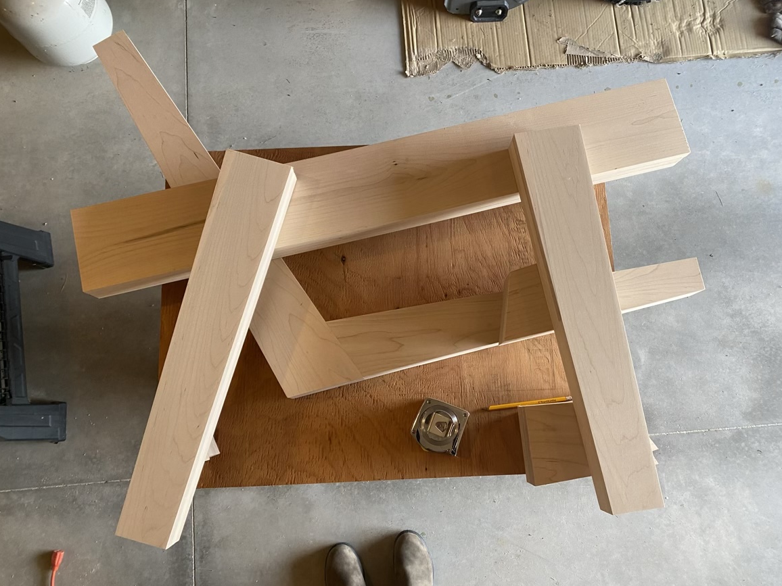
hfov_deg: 65.3
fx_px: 610
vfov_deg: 51.4
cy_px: 289
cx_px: 400
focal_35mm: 27
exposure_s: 1/60
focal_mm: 4.25
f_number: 1.8
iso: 80
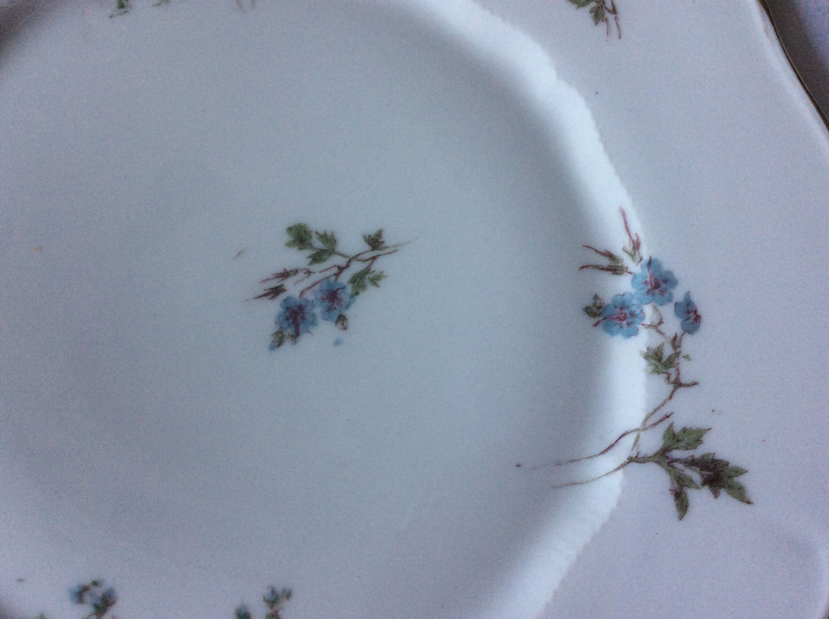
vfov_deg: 44.1
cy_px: 310
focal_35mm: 32
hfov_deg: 56.9
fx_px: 765
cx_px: 414
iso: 64
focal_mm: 3.3
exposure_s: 1/25
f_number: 2.4
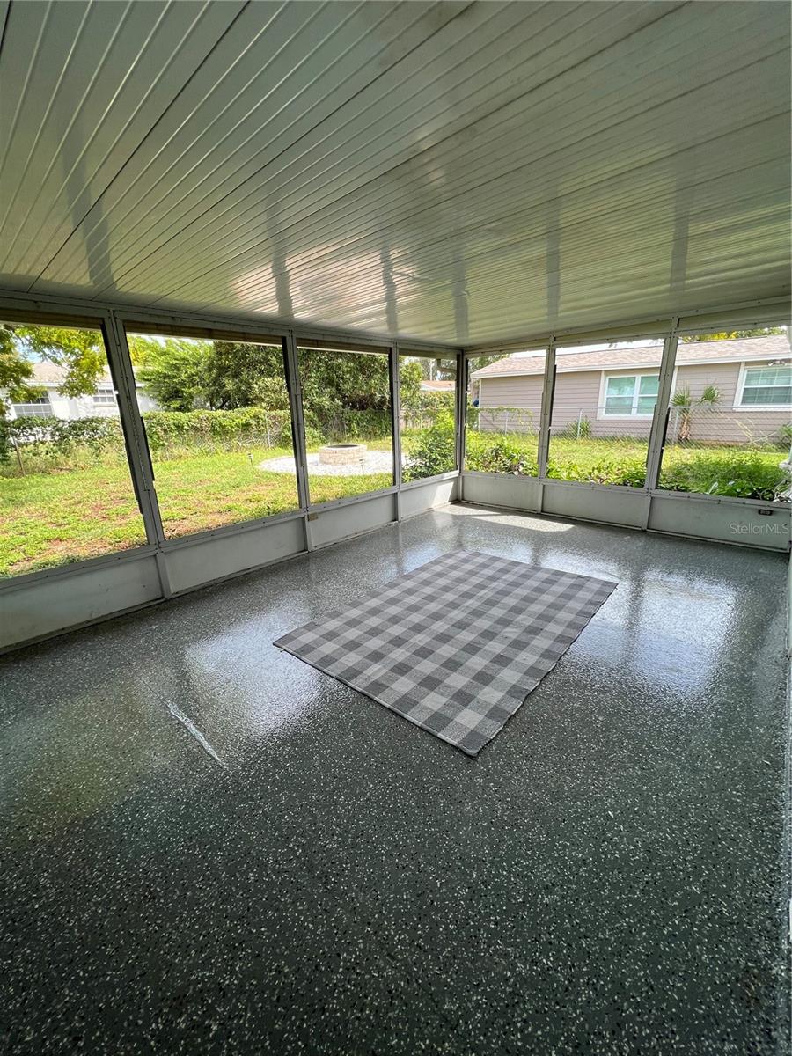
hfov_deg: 89.9
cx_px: 396
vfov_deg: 106.2
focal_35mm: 13
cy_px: 528
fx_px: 397
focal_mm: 1.57
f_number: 1.8
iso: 32
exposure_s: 1/213
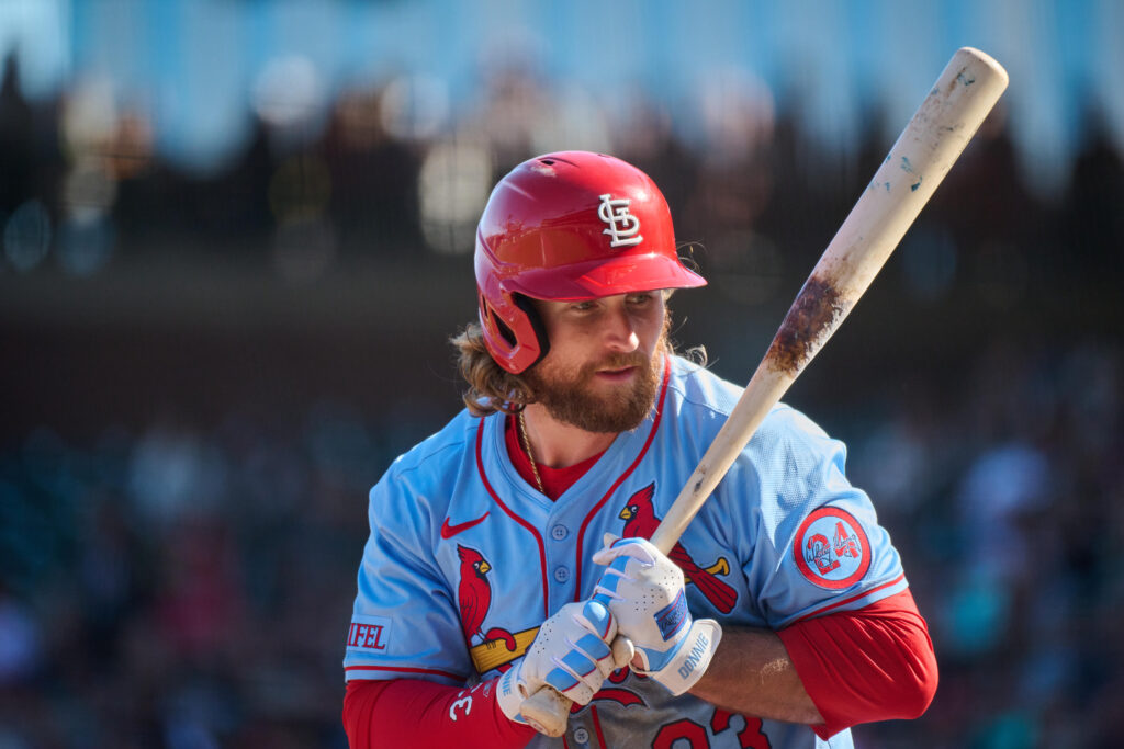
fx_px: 15612
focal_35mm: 500
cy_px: 374
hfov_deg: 4.1
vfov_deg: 2.8
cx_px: 562
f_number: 5.6
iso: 2500
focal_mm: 500
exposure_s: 1/3200
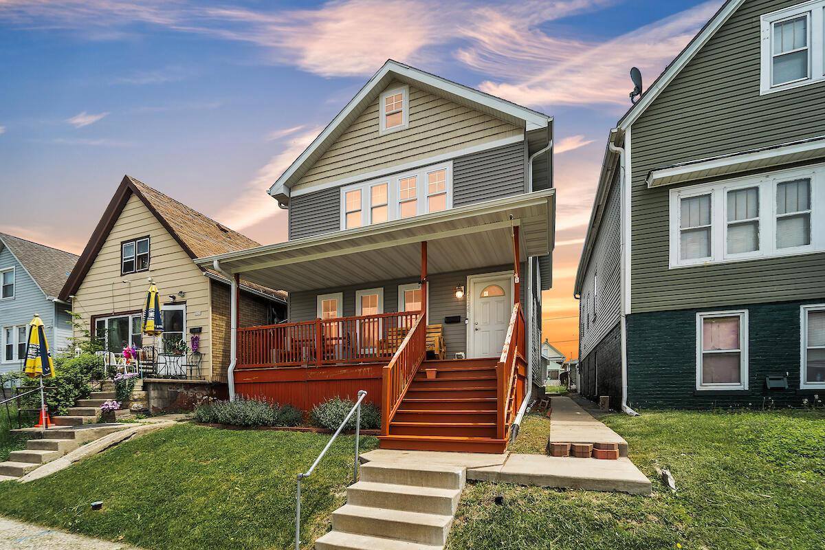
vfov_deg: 81.2
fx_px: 321
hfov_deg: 104.3
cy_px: 275
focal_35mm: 14
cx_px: 412
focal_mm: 14
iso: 400
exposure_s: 1/500
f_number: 9
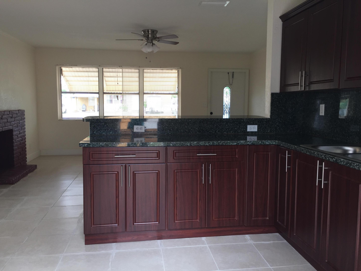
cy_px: 136
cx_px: 180
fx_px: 302
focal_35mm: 29
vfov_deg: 48.2
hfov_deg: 61.7
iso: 32
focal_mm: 4.15
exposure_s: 1/60
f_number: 2.2
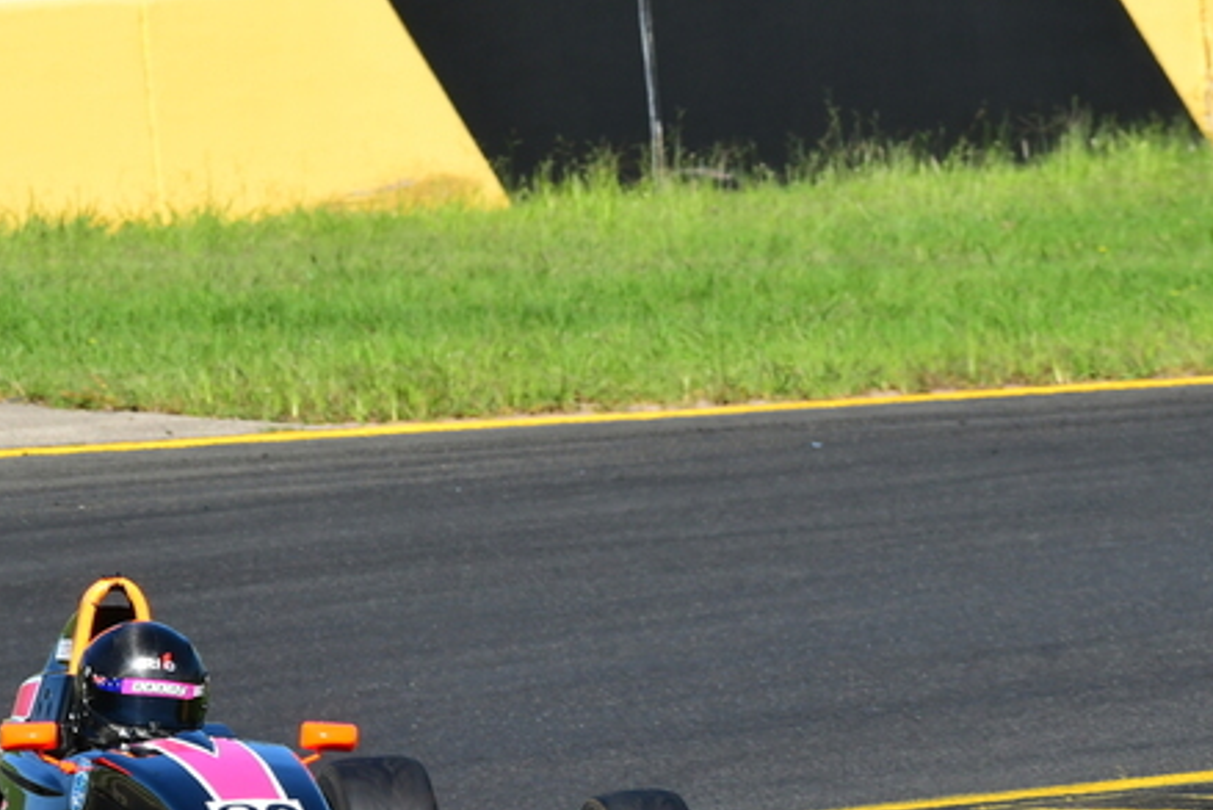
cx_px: 475
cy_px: 695
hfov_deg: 2.8
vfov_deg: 1.9
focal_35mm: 738
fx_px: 24873
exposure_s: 1/640
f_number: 11
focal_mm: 270
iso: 500
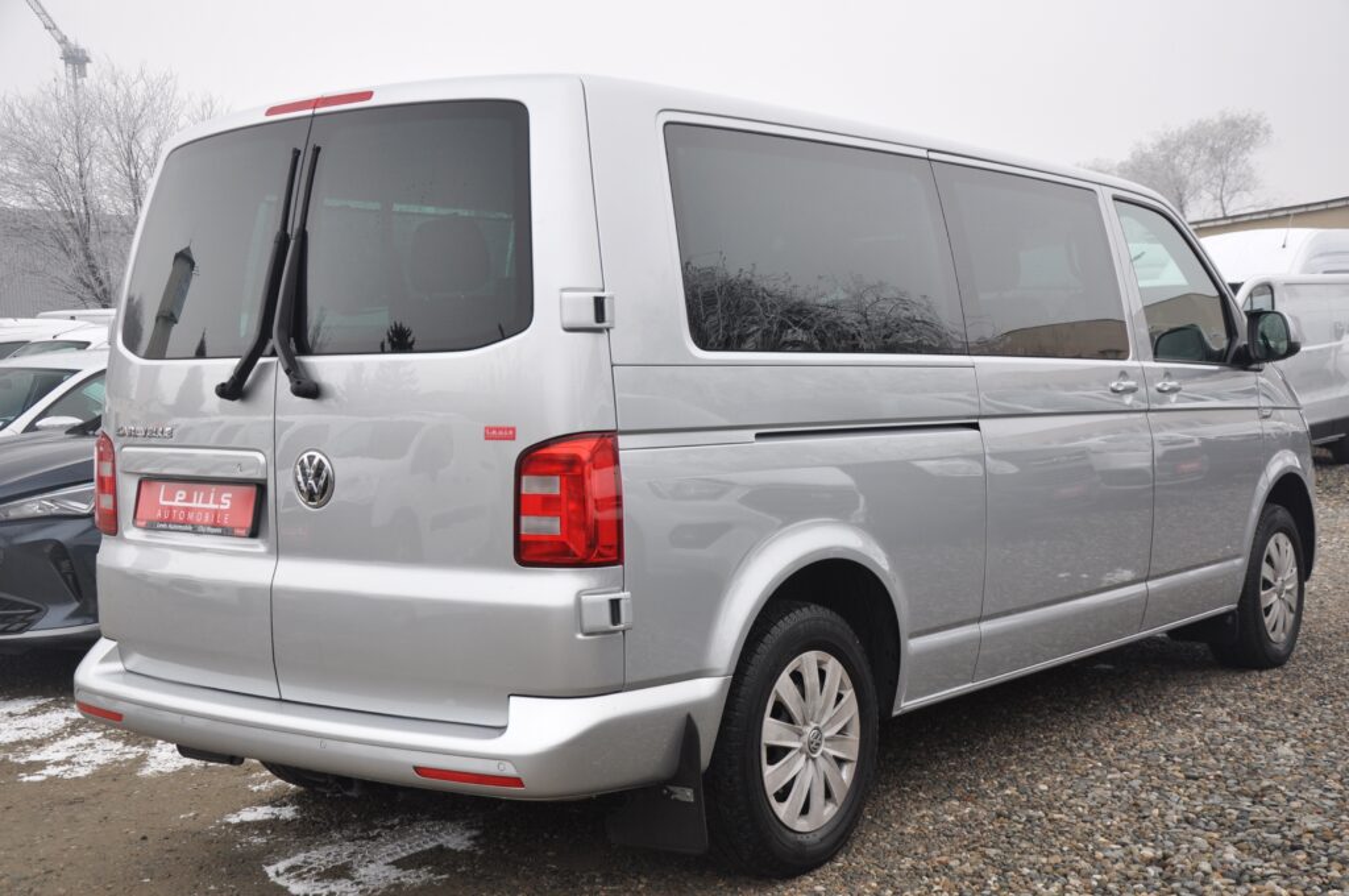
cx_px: 674
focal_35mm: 45
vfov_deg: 29.8
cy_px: 448
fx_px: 1684
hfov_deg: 43.7
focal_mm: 30
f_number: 7.1
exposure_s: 1/200
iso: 500
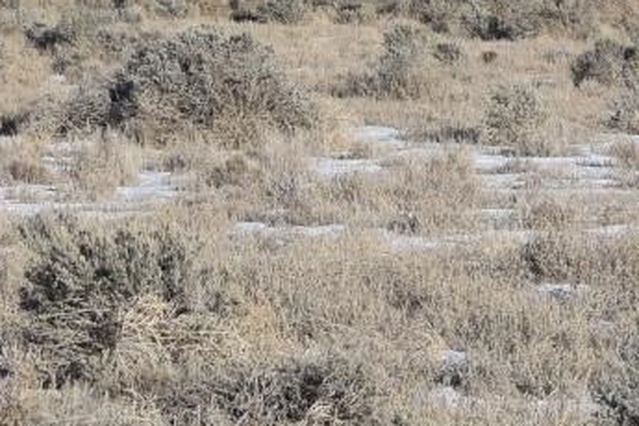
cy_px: -43
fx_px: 6496
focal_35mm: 366
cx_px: 233
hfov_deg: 5.6
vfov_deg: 3.8
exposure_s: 1/500
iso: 200
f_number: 11
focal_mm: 52
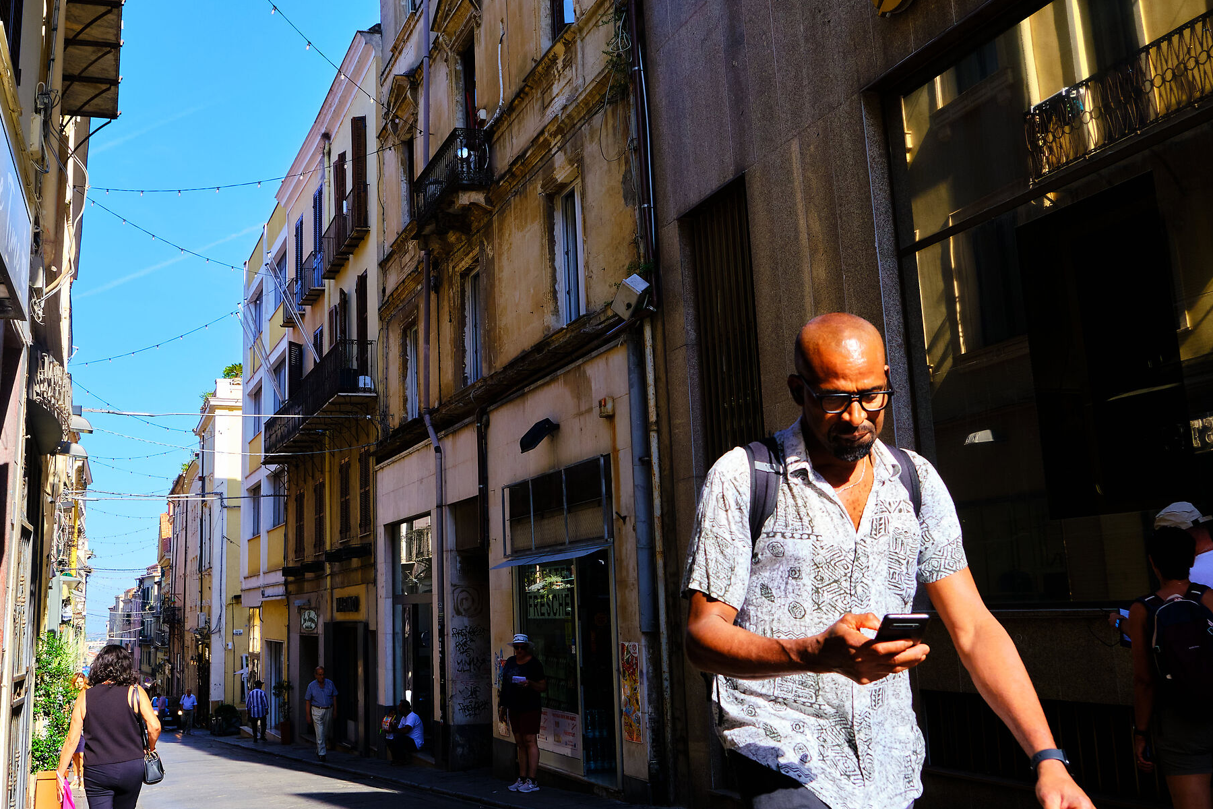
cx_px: 435
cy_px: 338
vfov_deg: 36.8
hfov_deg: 52.4
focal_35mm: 36
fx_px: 1213
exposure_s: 1/1000
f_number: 5
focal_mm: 18
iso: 640
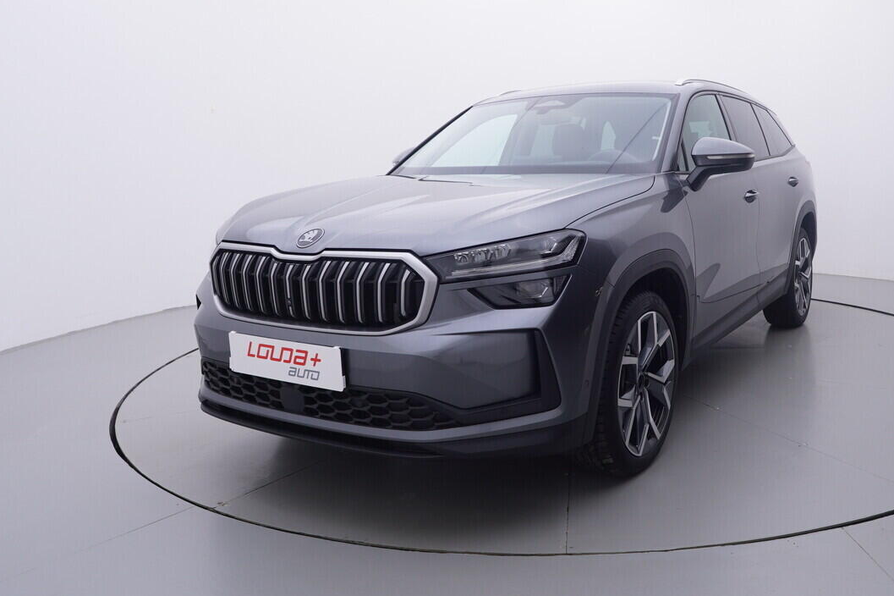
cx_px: 575
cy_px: 250
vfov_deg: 42.6
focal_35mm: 31
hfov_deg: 59.8
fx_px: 762
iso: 200
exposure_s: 1/80
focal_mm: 15
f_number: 5
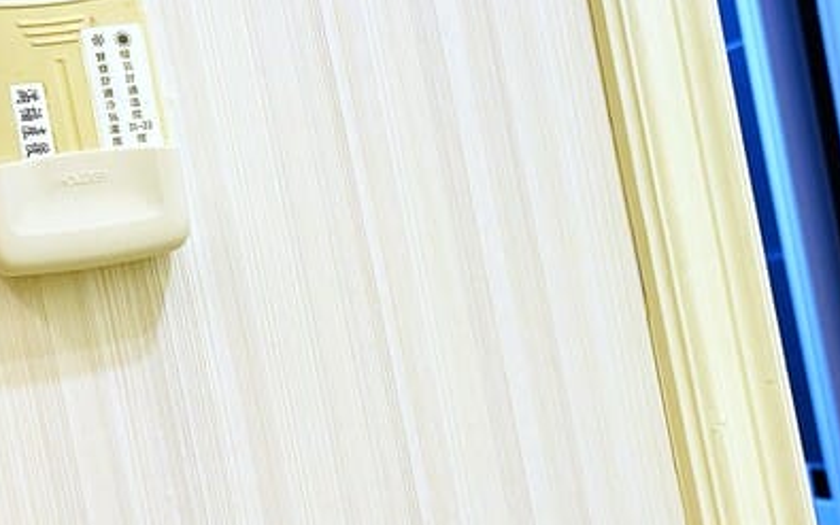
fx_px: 1511
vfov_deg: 19.7
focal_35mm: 66
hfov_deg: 31.0
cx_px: 504
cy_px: 304
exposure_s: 1/120
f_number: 1.78
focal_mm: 6.86
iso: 160
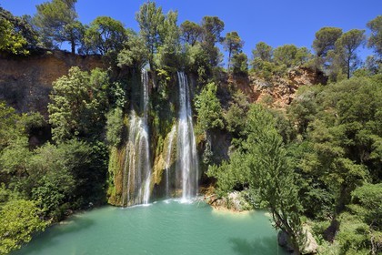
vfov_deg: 81.2
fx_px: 149
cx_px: 191
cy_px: 128
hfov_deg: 104.3
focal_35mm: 14
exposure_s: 1/200
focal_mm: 14
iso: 200
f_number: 13
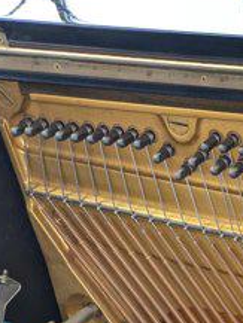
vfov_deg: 19.7
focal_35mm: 83
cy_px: 514
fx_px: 776
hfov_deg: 16.0
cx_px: 387
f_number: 1.89
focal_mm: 5.43
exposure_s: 1/120
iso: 248
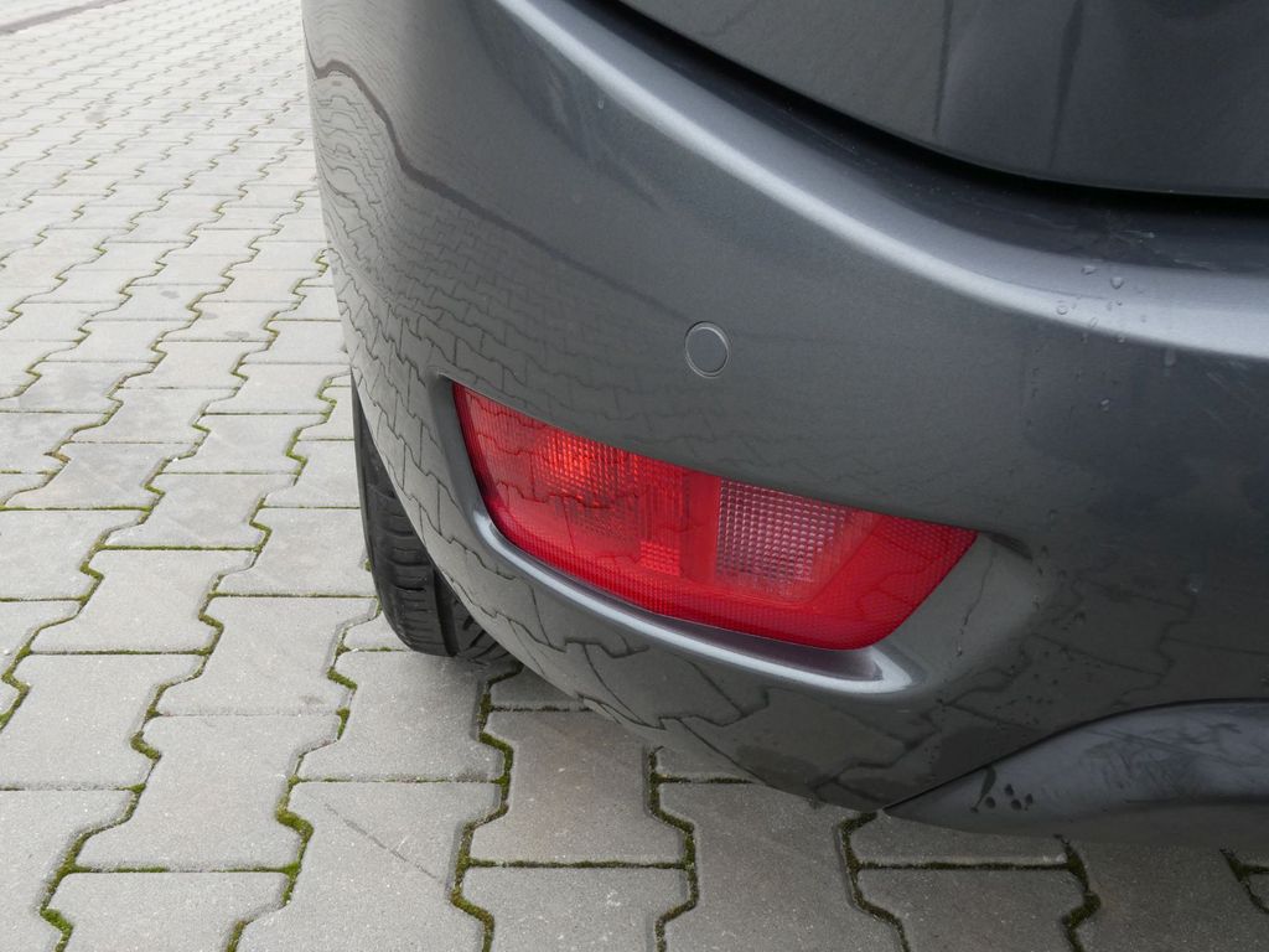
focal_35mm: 38
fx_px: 1393
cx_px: 634
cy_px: 476
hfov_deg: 49.0
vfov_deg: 37.7
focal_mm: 6.8
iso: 125
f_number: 5.6
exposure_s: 1/80
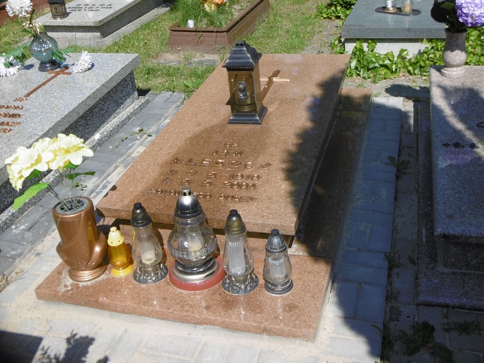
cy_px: 182
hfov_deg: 43.9
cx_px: 242
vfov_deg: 33.6
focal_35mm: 43
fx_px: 601
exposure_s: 1/1000
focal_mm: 7.7
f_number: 3.8
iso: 100
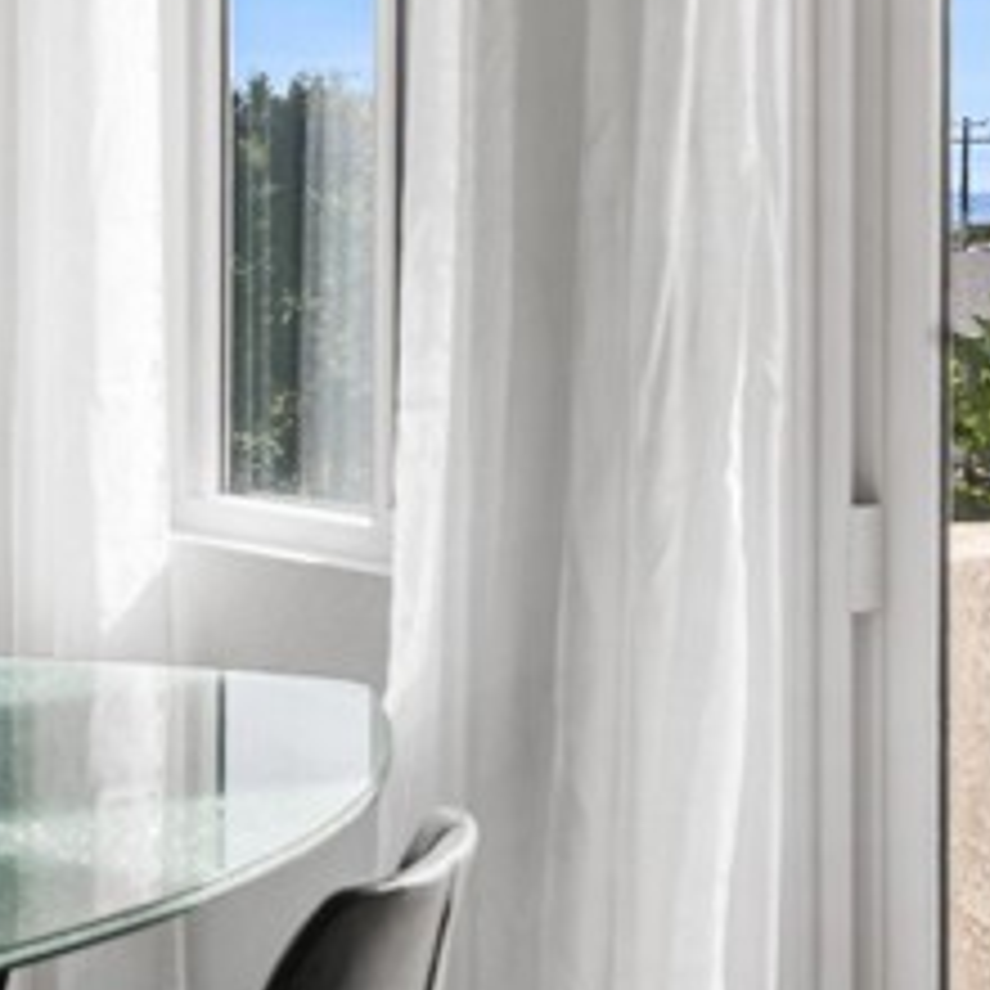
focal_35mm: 79
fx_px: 2556
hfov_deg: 21.1
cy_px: 241
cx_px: -18
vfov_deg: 21.7
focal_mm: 32
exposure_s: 1/40
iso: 640
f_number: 11
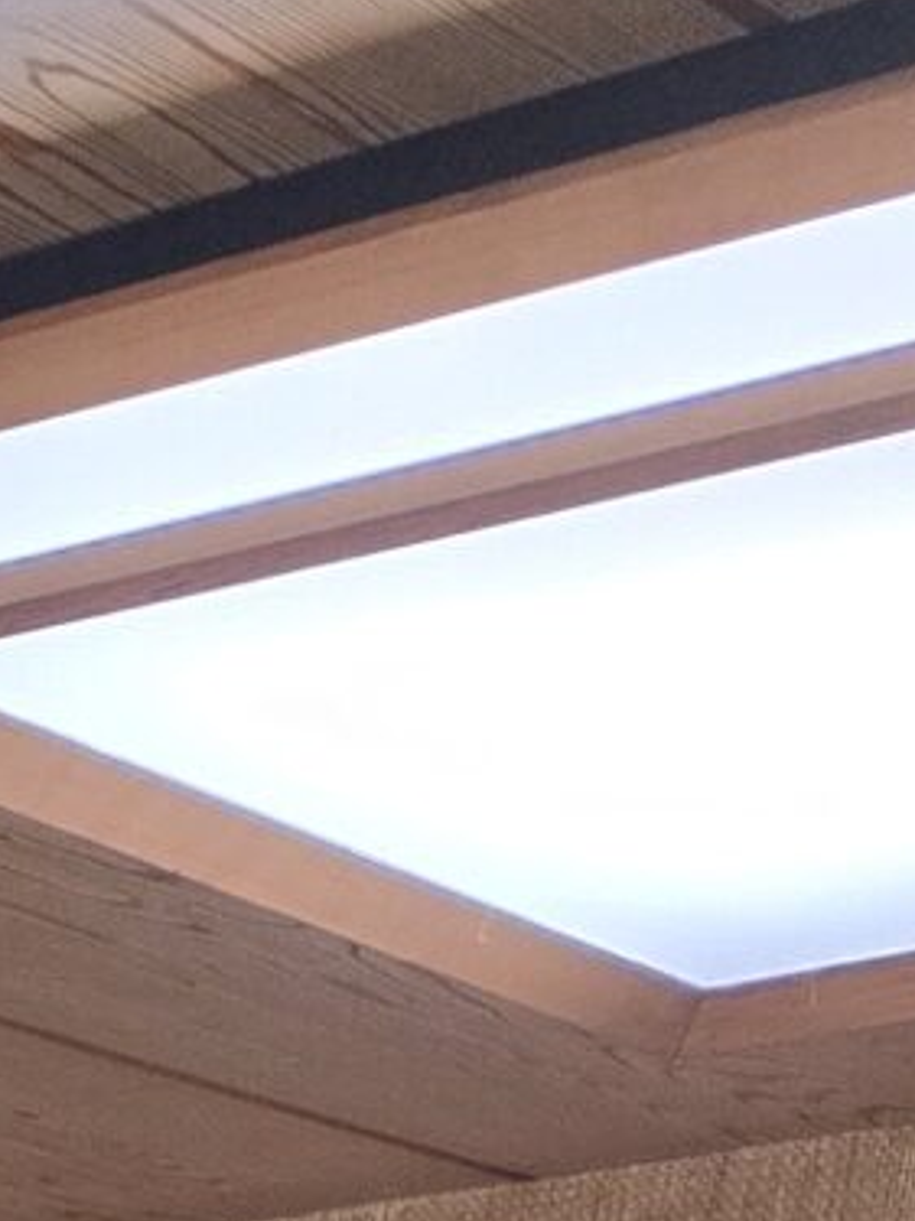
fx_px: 5536
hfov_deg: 7.9
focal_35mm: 157
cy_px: 4073
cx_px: -2019
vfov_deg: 9.1
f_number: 1.8
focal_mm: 5.4
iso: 125
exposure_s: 1/120
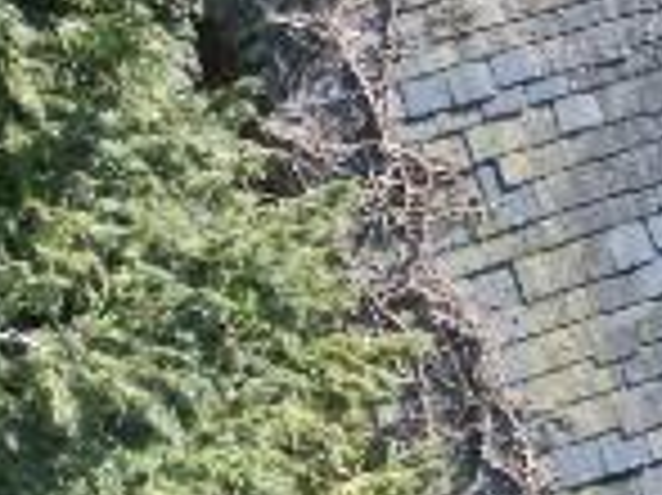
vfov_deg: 8.6
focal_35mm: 167
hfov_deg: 9.6
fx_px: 3191
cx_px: 1896
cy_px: -328
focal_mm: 6.72
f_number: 1.7
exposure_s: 1/1250
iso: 200
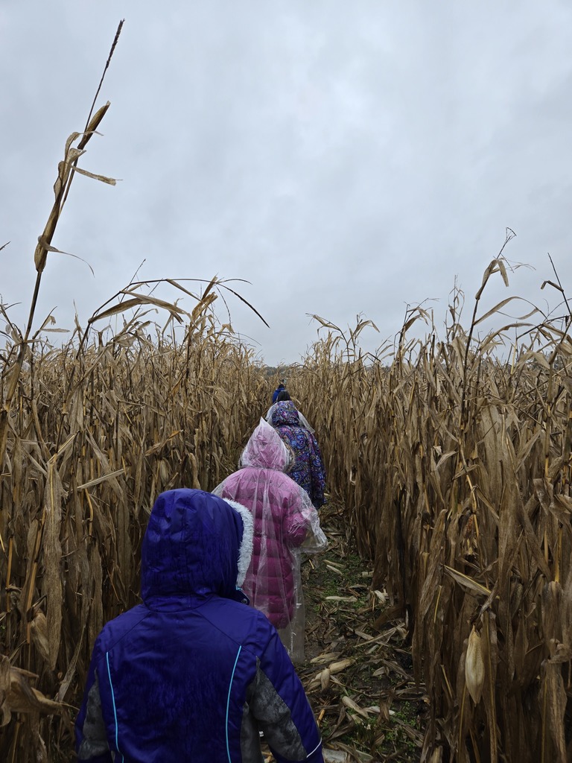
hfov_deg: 58.9
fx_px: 507
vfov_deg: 73.9
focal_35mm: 23
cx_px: 286
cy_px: 382
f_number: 1.8
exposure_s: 1/242
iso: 25
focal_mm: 5.4
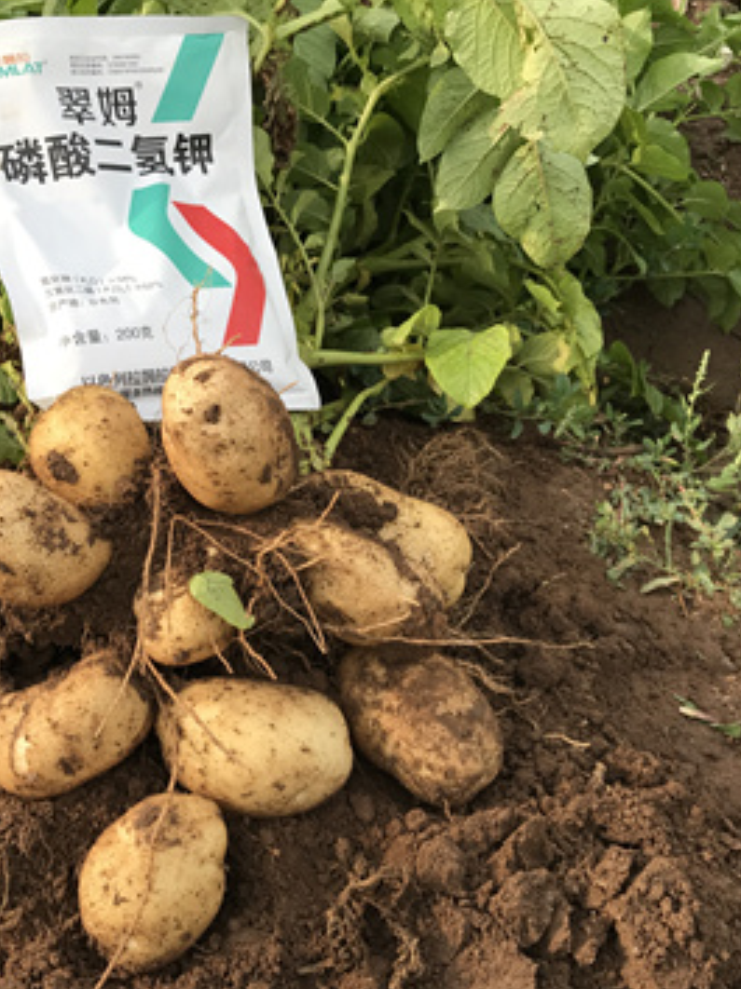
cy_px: 492
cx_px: 285
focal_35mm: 38
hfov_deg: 37.5
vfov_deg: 49.0
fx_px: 1086
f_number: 1.8
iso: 20
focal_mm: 3.99
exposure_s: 1/684
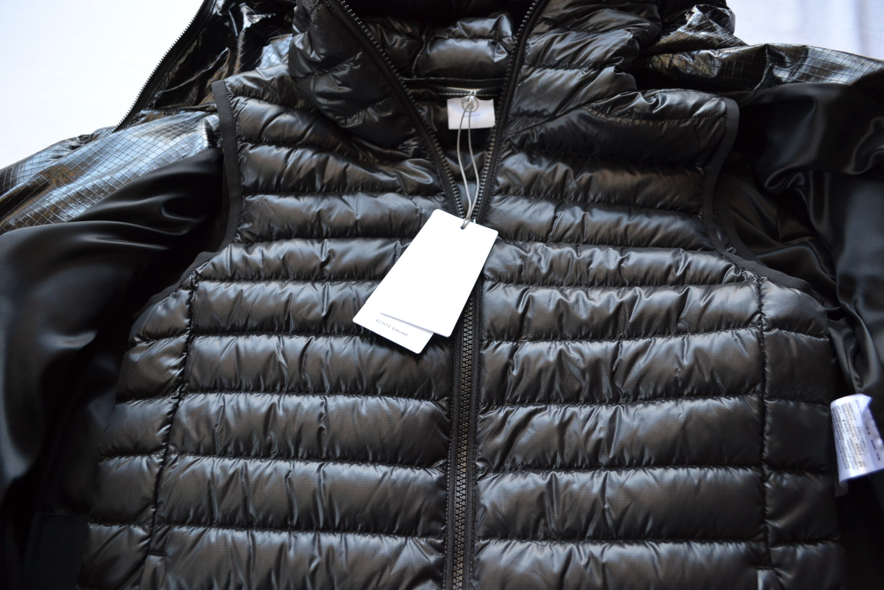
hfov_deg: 67.4
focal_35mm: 27
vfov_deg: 47.9
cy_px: 295
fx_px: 663
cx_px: 442
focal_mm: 18
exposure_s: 1/60
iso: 450
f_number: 3.5
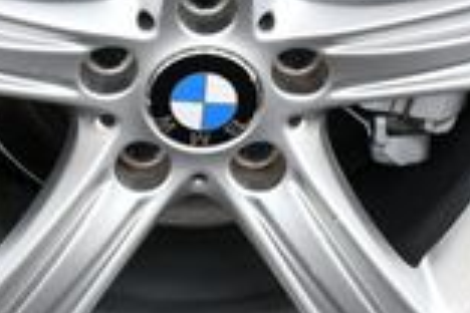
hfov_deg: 12.5
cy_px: 93
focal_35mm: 164
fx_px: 2141
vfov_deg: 8.4
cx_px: 220
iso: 320
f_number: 5.6
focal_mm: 20
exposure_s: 1/250
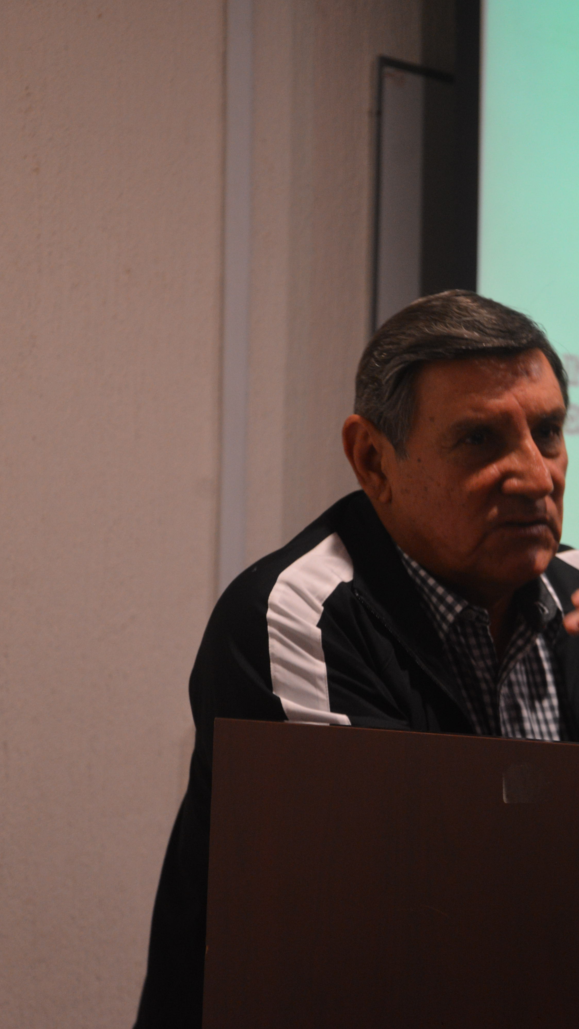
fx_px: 2375
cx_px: 661
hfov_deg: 13.6
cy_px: 512
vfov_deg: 24.5
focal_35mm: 87
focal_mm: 55
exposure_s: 1/20
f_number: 4.2
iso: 1600
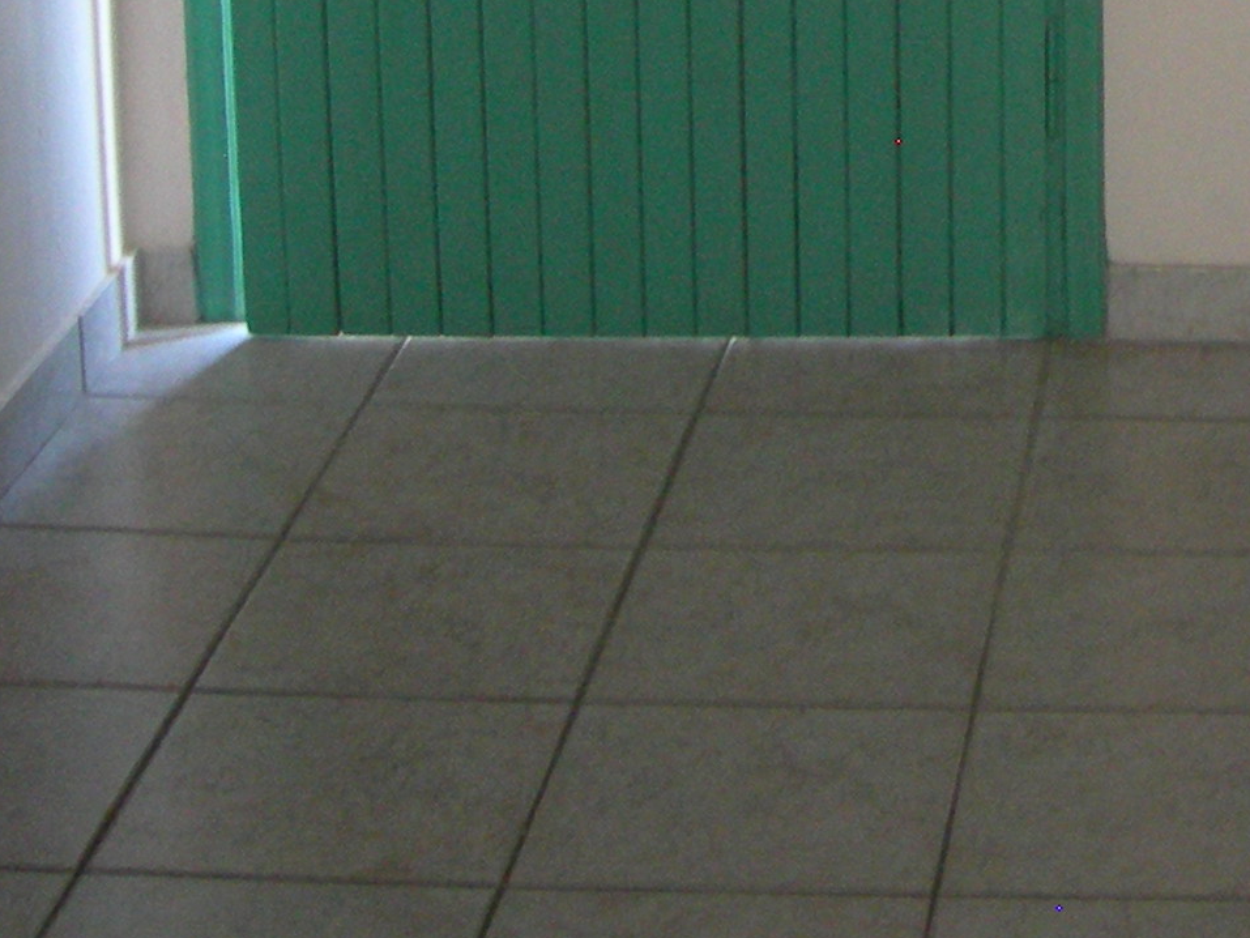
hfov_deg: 15.6
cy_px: -549
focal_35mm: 122
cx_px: 1486
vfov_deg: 11.5
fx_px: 4406
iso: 200
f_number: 2.8
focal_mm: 7.8
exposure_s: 1/14.4
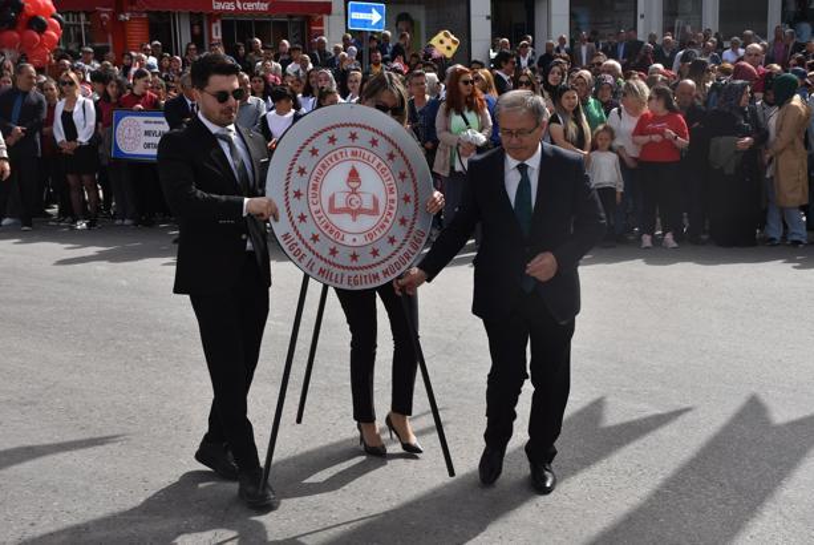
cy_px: 272
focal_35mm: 60
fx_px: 1358
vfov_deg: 22.7
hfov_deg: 33.4
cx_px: 407
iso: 100
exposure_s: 1/250
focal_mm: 40
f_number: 9
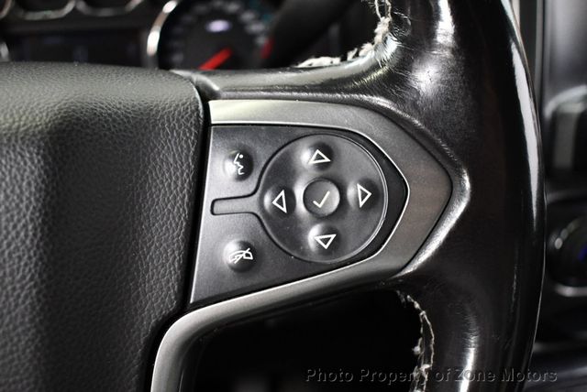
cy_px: 196
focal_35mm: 36
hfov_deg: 53.1
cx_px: 294
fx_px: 588
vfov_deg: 36.9
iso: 3200
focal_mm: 18
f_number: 3.5
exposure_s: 1/60
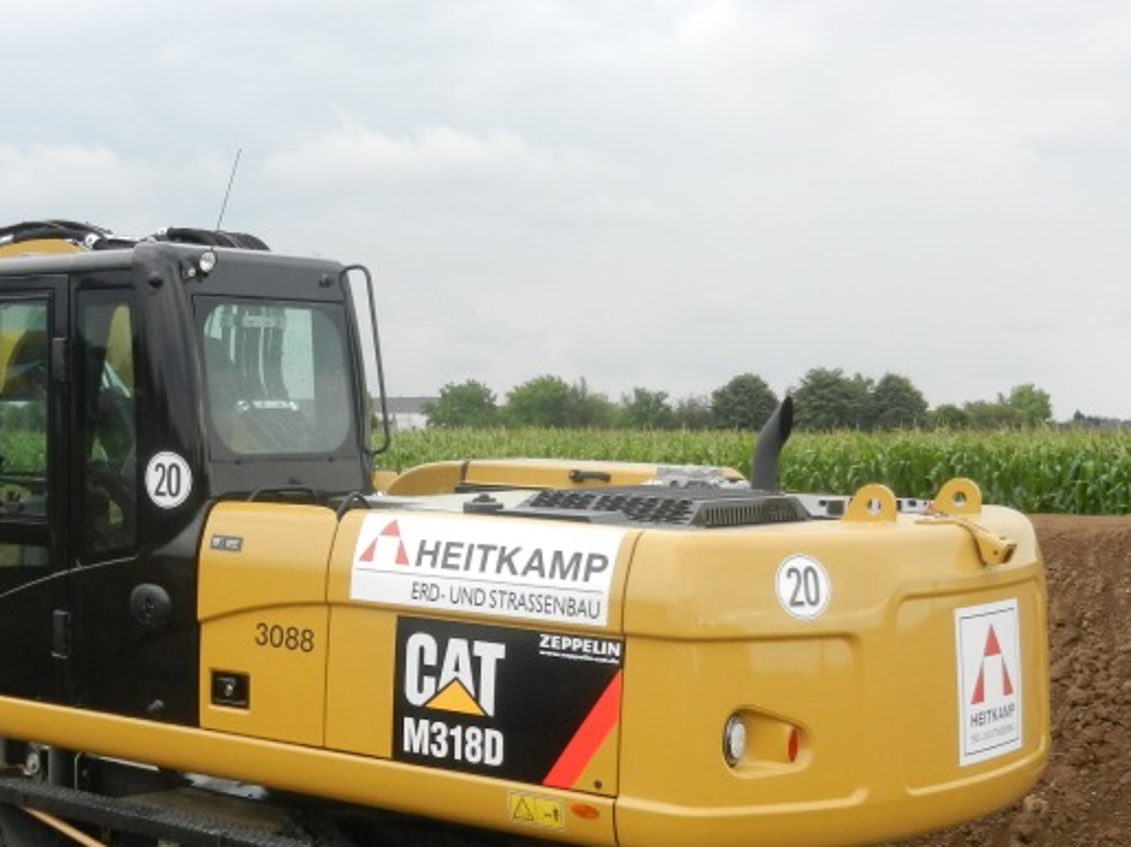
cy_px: 656
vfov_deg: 24.5
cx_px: 349
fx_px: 1927
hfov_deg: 32.4
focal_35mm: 59
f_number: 4
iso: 160
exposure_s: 1/320
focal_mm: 6.9
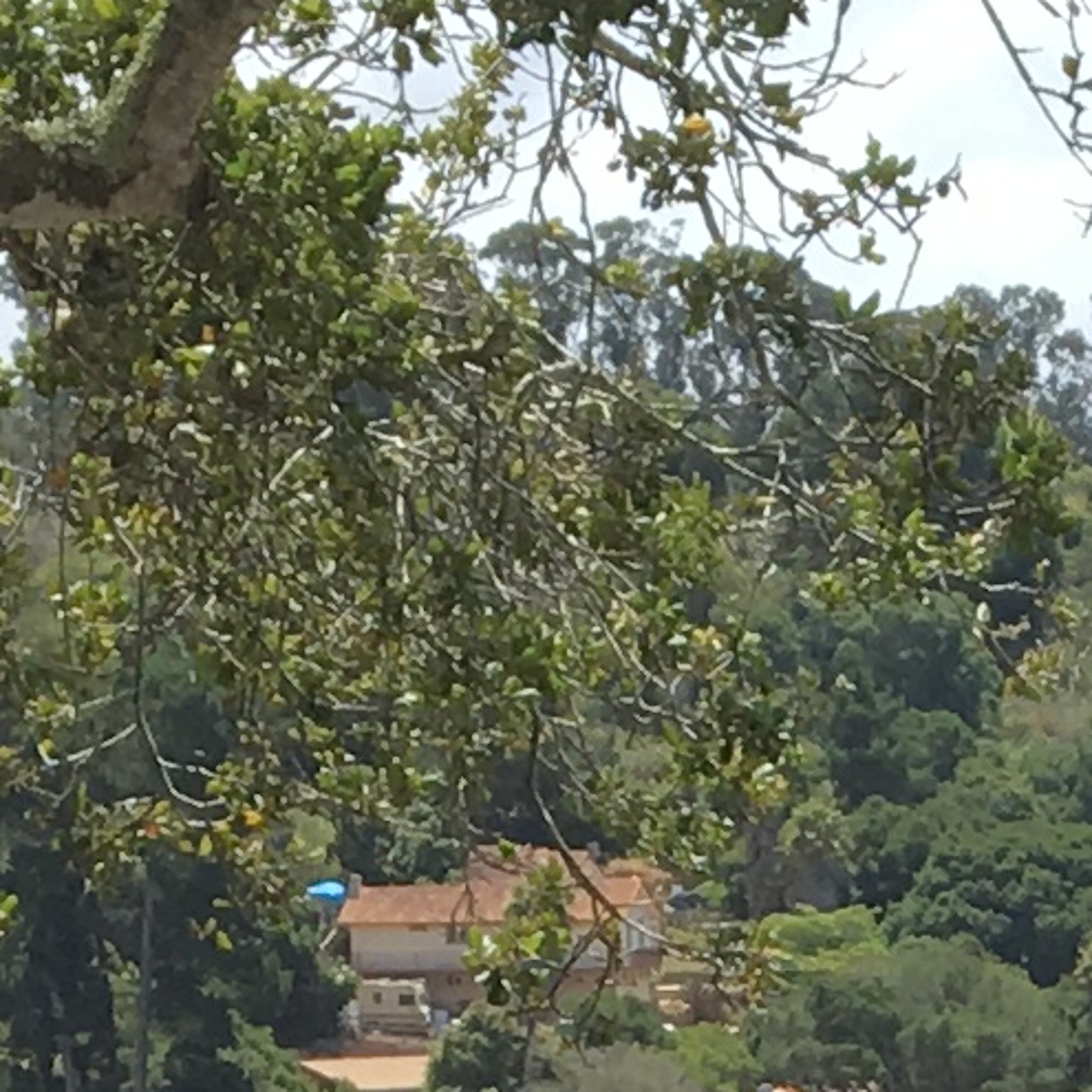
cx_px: 1621
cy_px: 2638
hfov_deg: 8.2
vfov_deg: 7.8
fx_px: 7459
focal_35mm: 209
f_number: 2.2
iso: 25
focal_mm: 4.15
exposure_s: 1/894
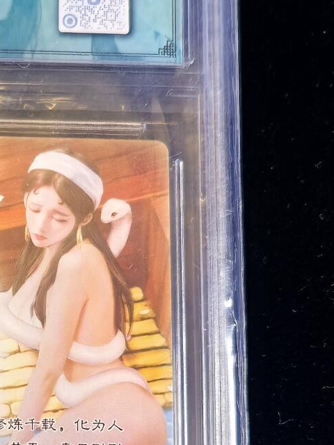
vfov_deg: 25.2
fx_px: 977
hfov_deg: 18.6
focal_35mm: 76
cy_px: 362
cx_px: -34
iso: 320
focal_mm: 5.35
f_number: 1.8
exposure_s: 1/100
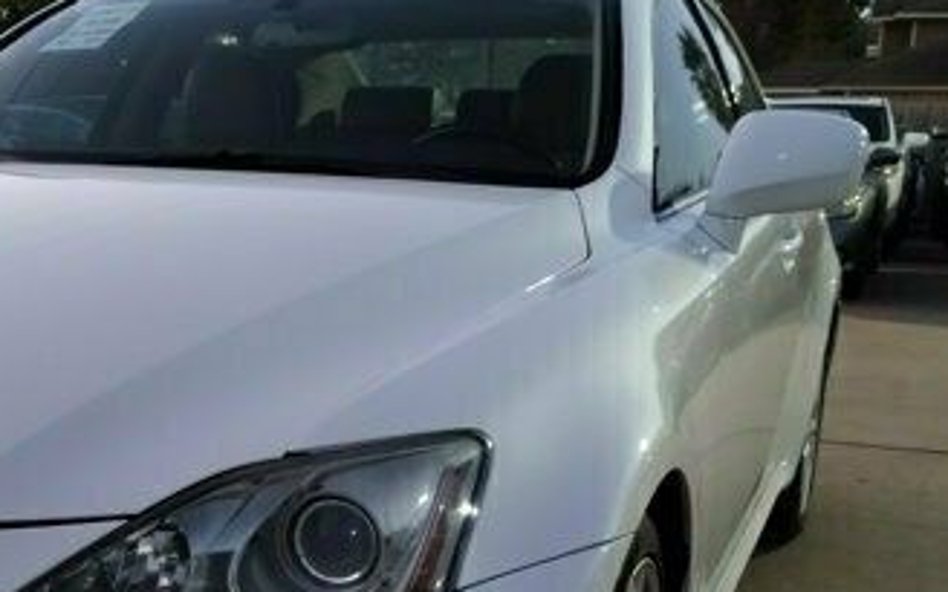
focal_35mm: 58
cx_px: 107
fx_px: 1498
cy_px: 534
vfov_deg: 21.8
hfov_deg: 33.4
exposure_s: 1/20
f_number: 1.8
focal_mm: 4.27
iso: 1719
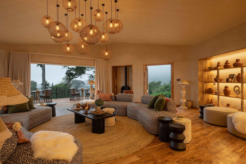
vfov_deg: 61.9
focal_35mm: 20
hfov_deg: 84.0
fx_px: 137
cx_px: 123
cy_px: 82
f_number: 16
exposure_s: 1/13
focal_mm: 20
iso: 200
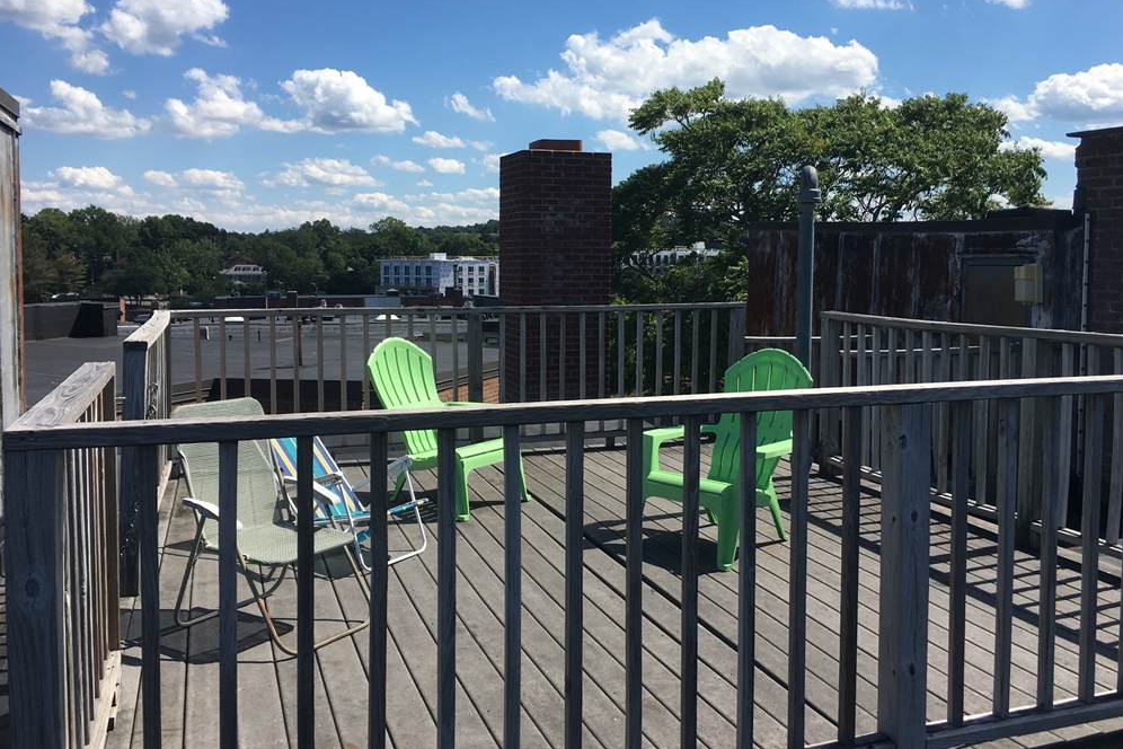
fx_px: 967
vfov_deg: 42.3
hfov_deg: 60.3
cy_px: 329
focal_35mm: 31
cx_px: 568
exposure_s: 1/1748
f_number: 2.2
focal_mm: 4.15
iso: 25
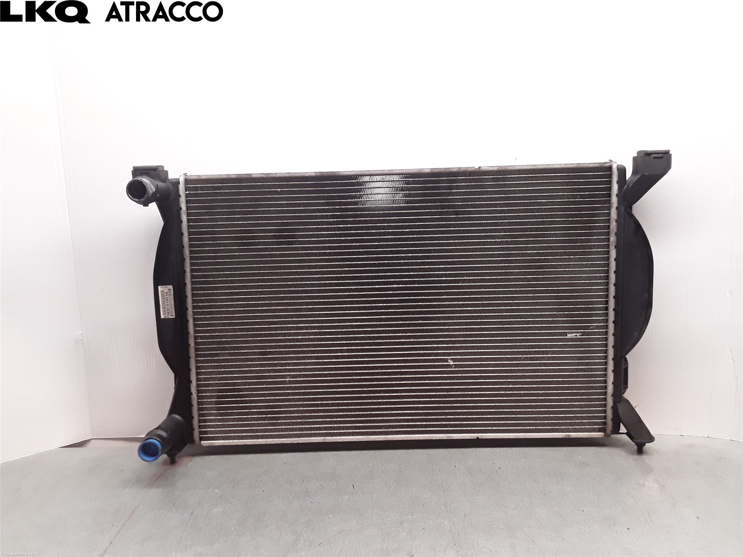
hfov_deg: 63.4
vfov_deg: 49.7
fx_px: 601
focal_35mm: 28
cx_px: 372
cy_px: 278
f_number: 1.9
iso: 100
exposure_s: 1/100
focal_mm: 2.91
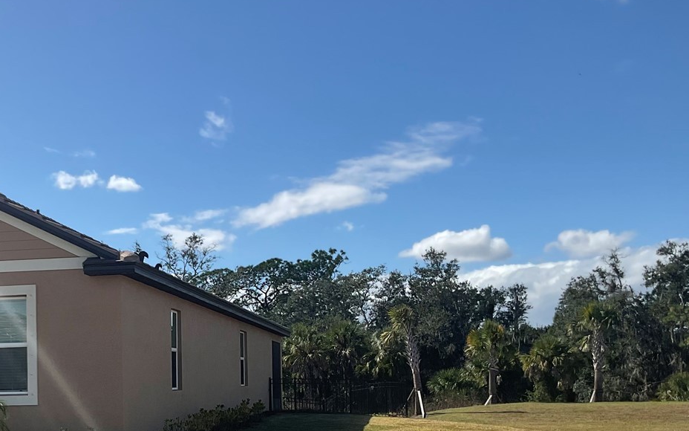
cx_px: 172
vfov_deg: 24.0
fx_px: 995
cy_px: 353
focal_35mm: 53
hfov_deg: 37.3
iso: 16
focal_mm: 3
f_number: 1.8
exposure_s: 1/2959
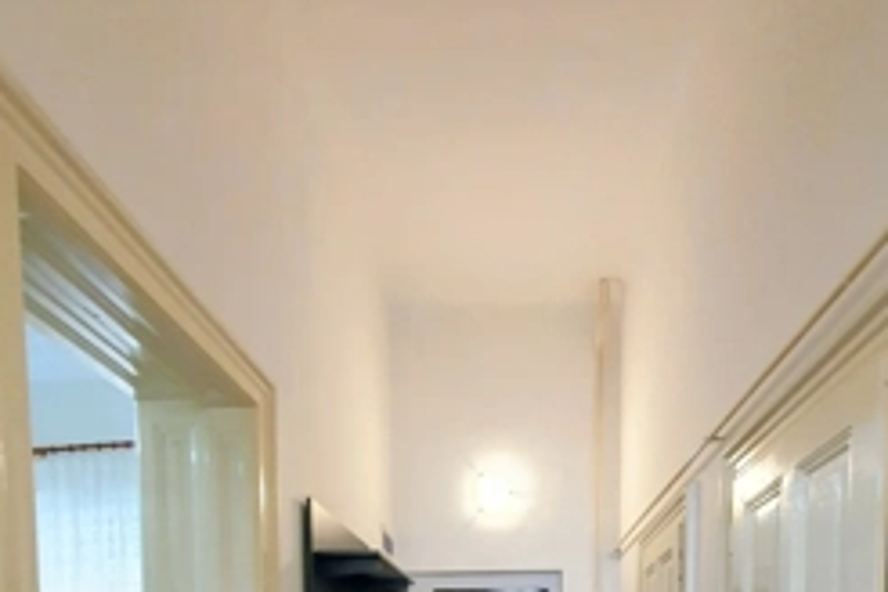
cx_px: 491
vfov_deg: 40.3
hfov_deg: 78.3
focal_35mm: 22
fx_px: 543
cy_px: 711
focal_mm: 1.8
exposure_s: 1/33
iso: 400
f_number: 2.2
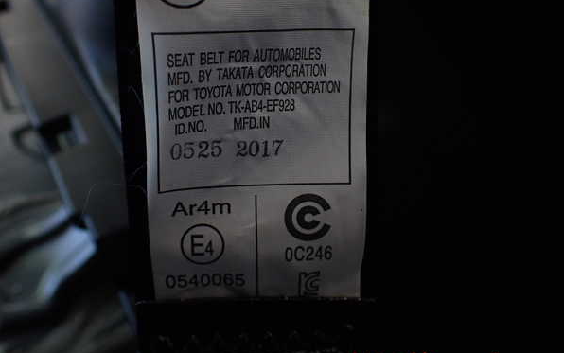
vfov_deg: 39.4
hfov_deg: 59.6
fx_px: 492
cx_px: 283
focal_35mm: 32
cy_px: 162
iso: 200
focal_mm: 5.4
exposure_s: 1/125
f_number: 2.3
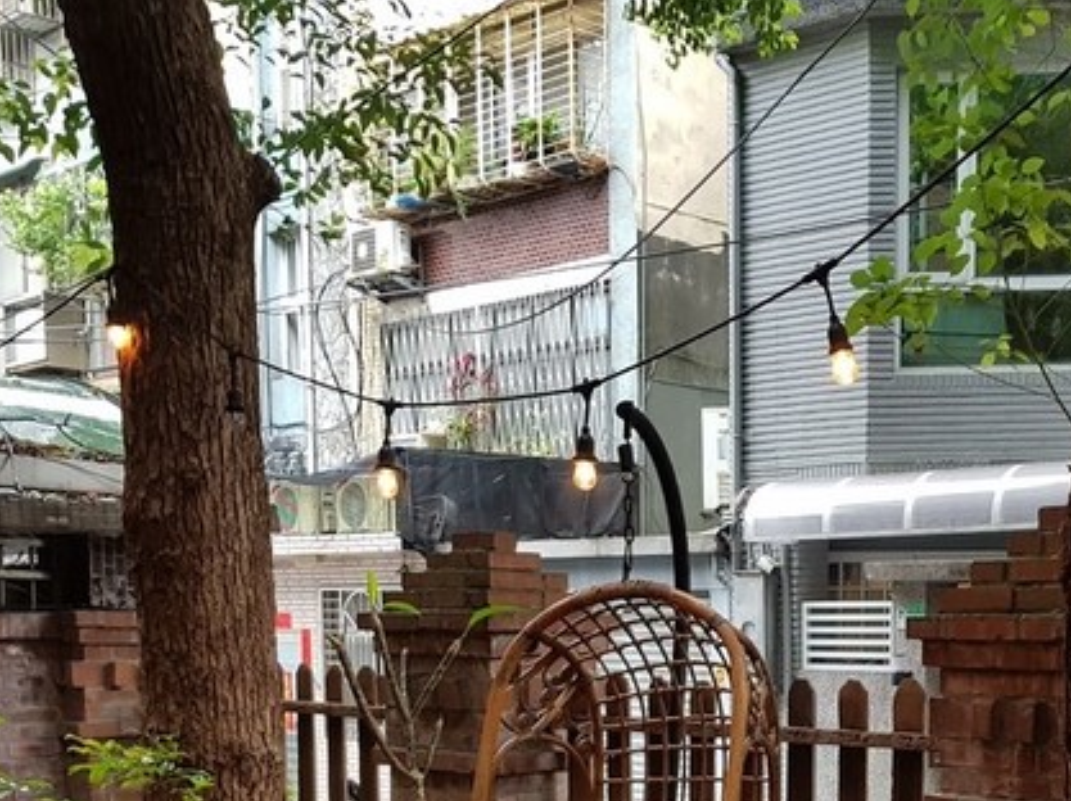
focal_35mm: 53
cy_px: 813
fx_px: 1638
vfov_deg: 26.0
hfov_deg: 35.0
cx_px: 863
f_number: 1.7
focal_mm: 4.2
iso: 64
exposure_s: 1/60
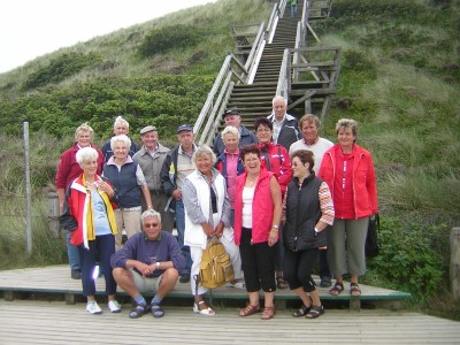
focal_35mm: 36
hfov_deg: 51.4
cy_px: 172
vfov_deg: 39.7
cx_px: 230
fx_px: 478
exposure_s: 1/181
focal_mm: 4.7
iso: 50
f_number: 2.6
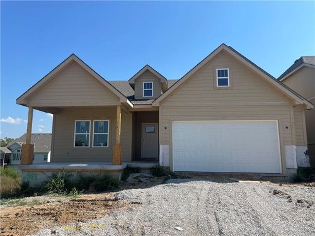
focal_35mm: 26
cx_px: 158
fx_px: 237
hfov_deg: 67.3
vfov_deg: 53.1
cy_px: 118
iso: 32
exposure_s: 1/3300
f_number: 1.6
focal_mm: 4.2
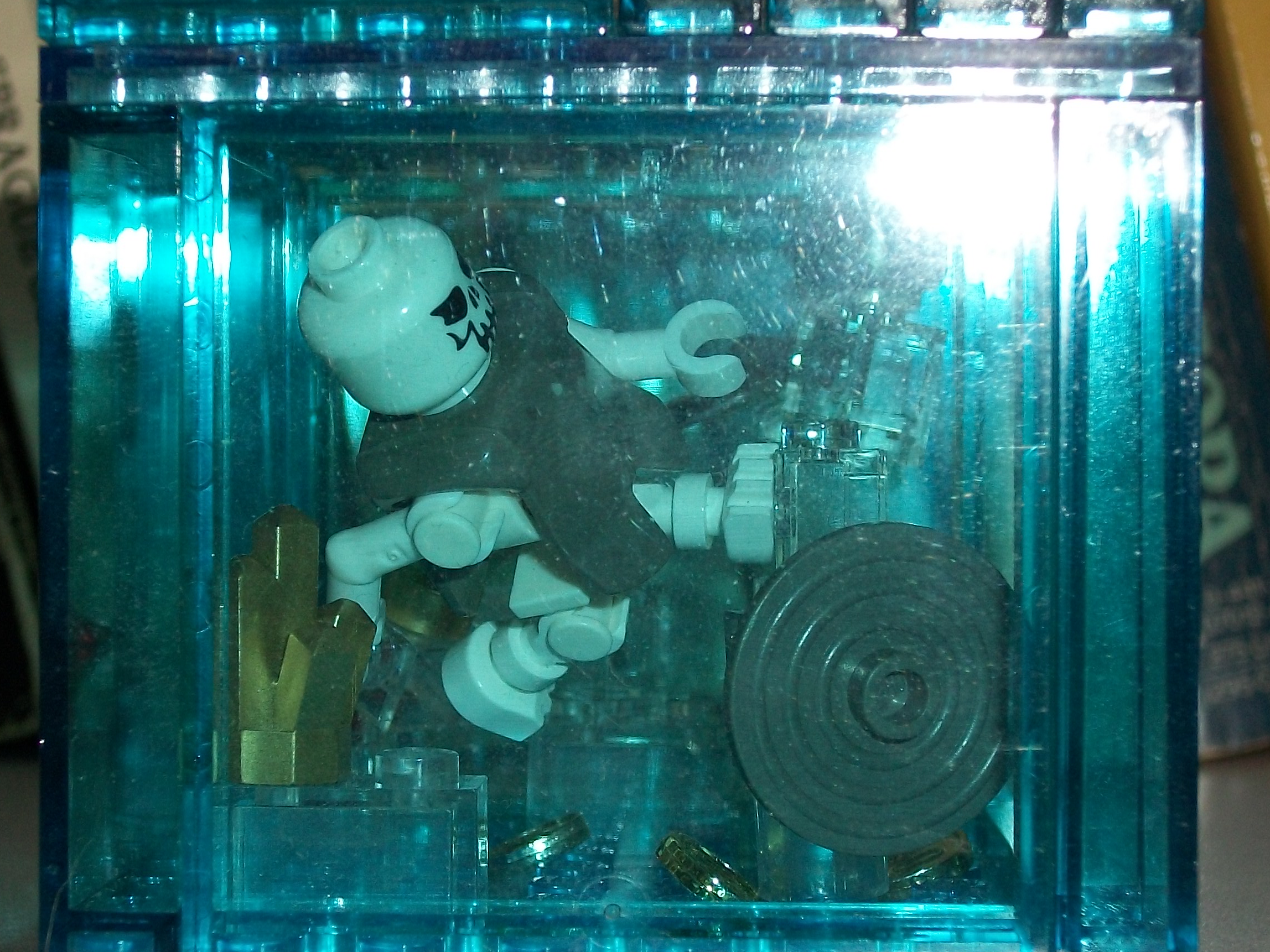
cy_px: 478
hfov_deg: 19.8
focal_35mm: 99
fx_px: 3632
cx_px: 528
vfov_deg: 14.9
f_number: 4.1
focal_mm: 11
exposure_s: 1/100
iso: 80
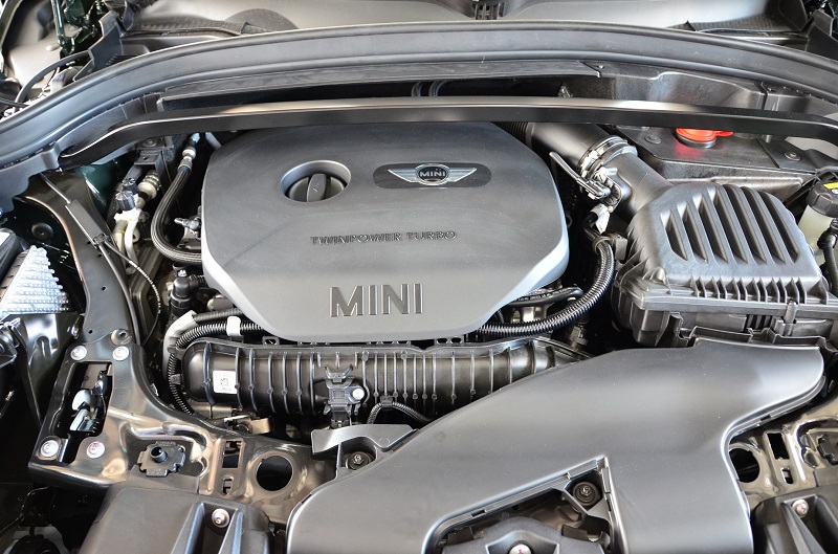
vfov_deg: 47.7
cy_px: 277
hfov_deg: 67.5
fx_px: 627
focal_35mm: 27
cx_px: 419
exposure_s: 1/30
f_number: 3.5
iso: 800
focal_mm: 18
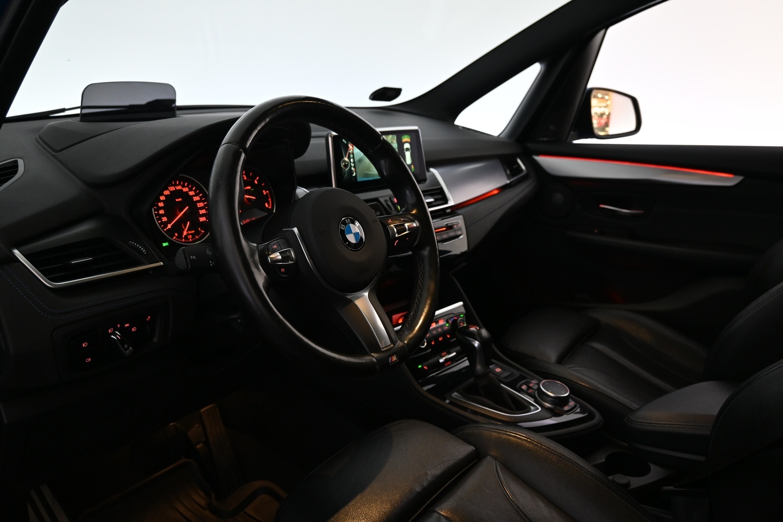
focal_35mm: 30
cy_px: 261
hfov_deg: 61.9
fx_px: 652
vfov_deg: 43.6
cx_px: 392
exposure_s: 1/30
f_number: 3.8
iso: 1100
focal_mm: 20
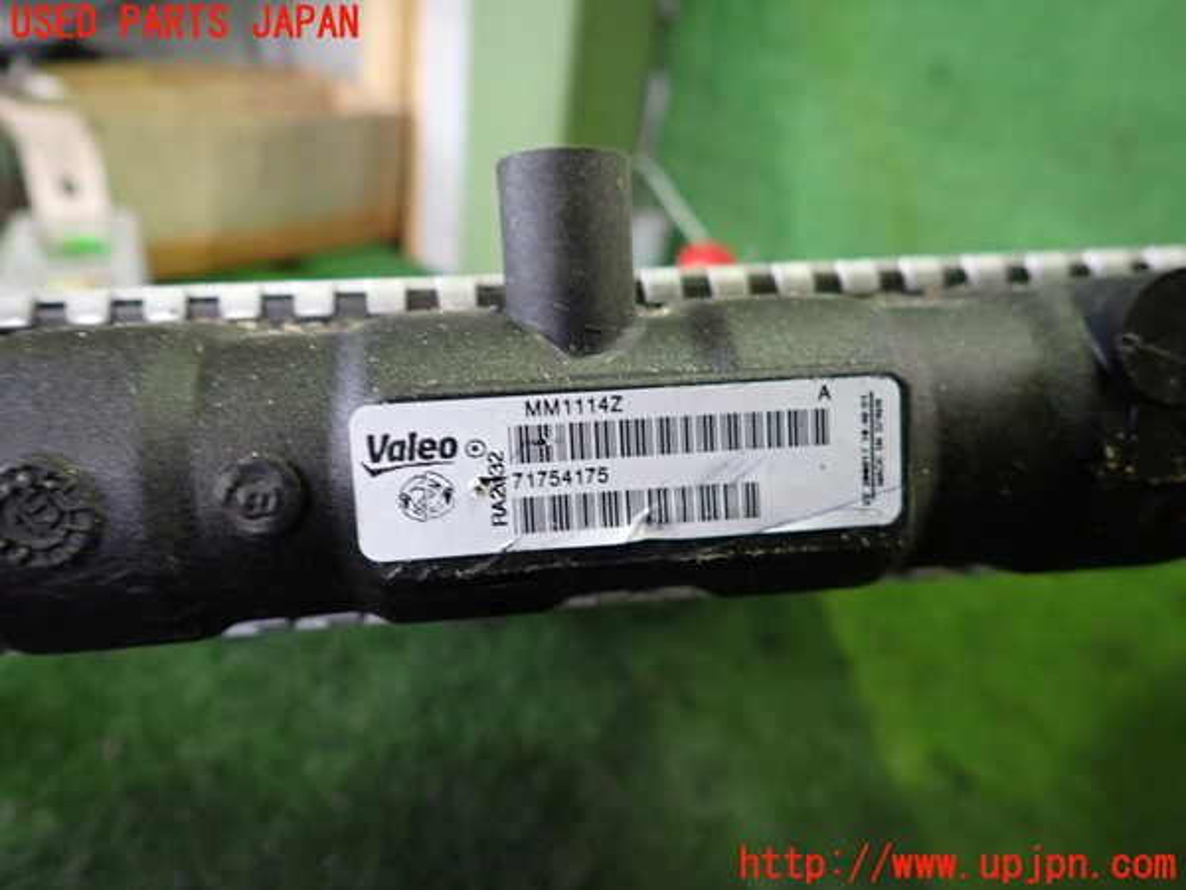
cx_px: 593
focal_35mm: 25
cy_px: 445
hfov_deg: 69.4
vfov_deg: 54.9
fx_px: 857
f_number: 2
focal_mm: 4.5
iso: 320
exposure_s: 1/30
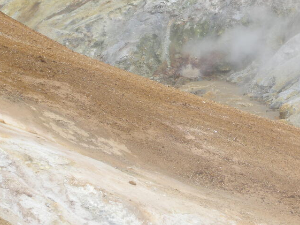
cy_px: 66
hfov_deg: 10.0
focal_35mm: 197
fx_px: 1708
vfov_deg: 7.5
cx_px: 205
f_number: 5.3
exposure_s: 1/232
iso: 100
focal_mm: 26.3
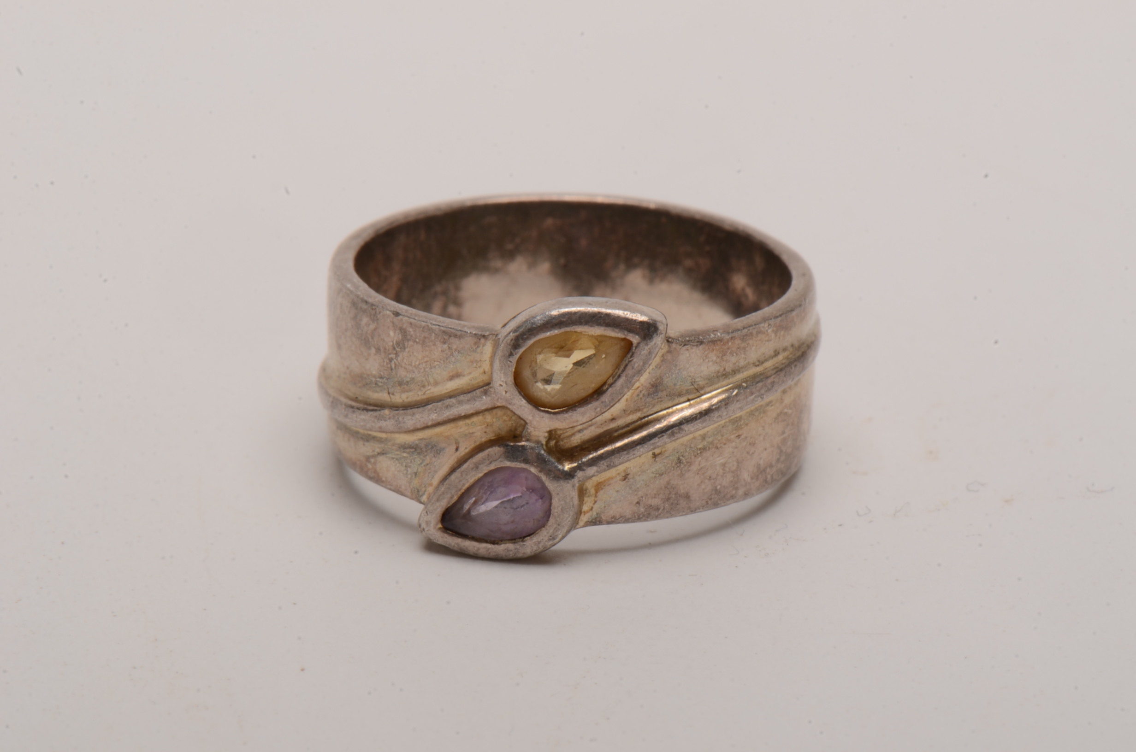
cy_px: 376
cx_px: 568
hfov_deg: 16.1
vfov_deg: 10.7
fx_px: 4015
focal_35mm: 128
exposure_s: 1/160
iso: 100
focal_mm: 85
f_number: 29
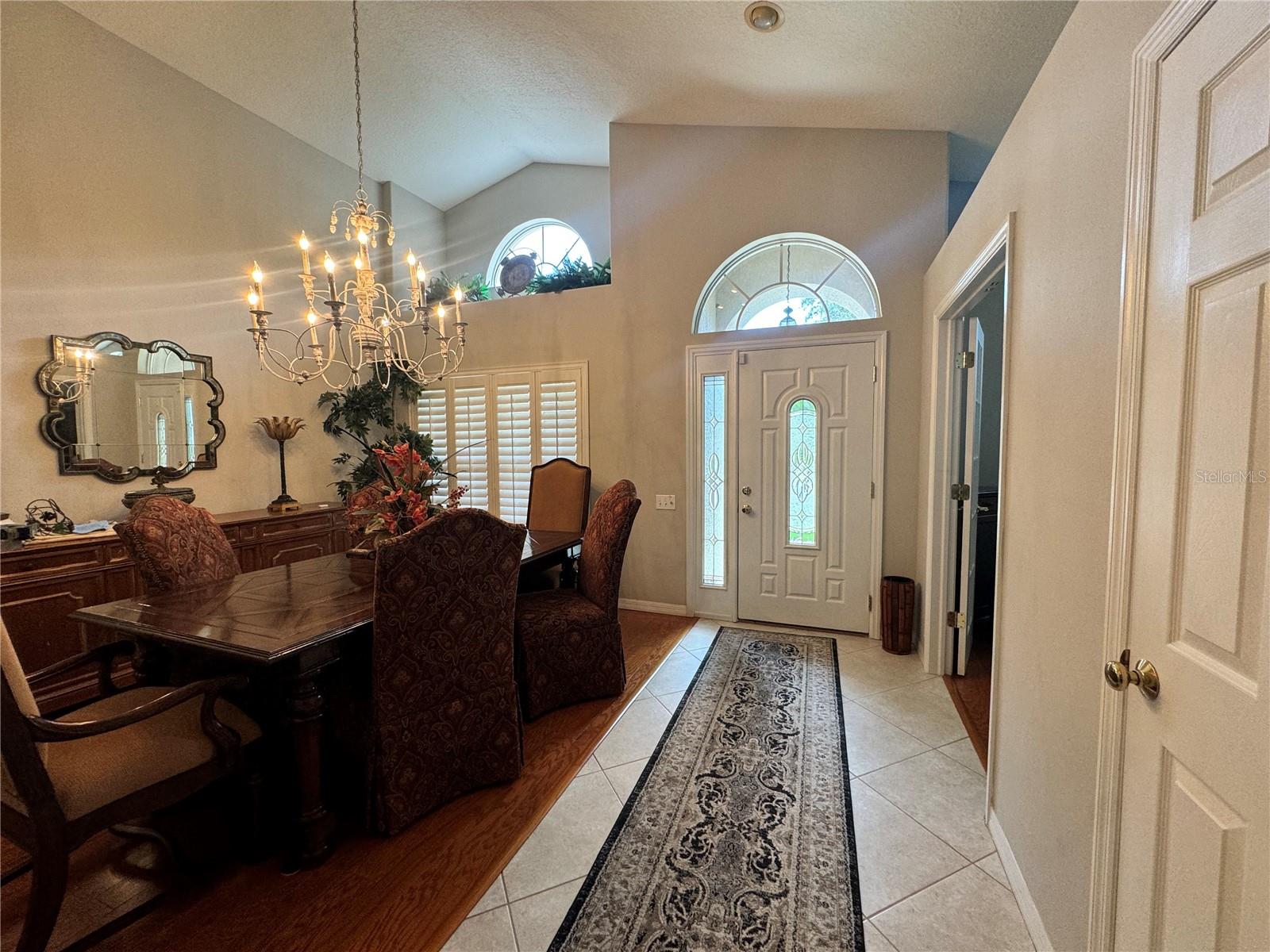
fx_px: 514
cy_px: 476
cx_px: 635
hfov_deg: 102.1
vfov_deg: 85.7
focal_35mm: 14
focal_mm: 2.22
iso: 160
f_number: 2.2
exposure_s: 1/120
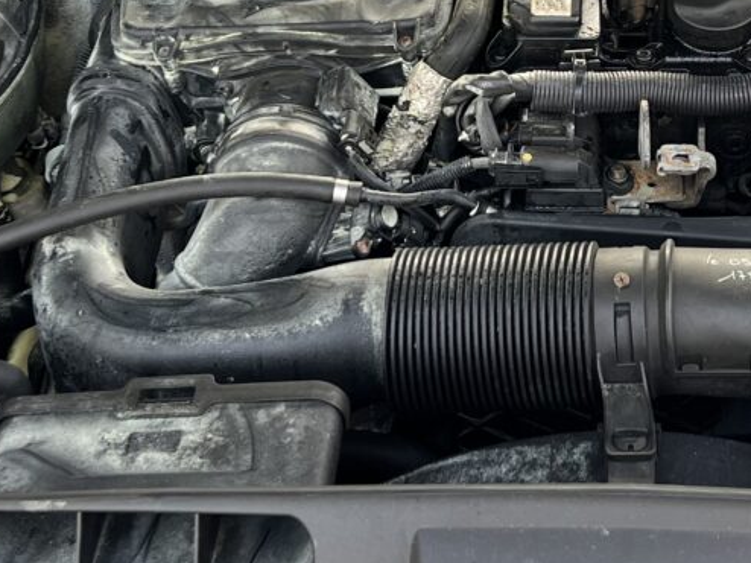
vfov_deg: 18.4
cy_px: 72
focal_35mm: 79
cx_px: 559
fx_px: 1713
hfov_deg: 24.5
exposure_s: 1/121
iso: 64
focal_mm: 5.7
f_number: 1.5
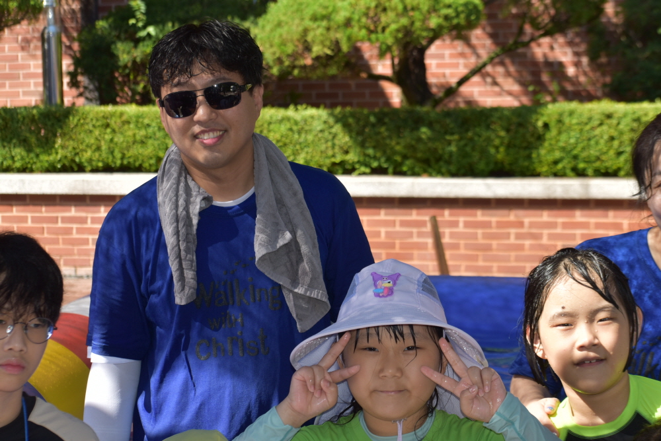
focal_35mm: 105
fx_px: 1929
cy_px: 220
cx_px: 330
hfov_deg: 19.4
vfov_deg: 13.1
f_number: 6.3
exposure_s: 1/160
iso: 100
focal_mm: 70
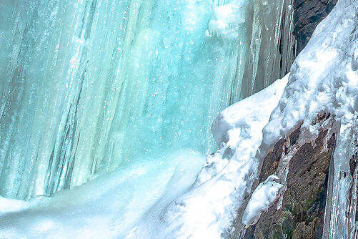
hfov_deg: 12.4
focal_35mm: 158
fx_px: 1571
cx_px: 543
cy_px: -225
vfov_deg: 8.3
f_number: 5.6
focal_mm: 12.06
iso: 125
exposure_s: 1/200
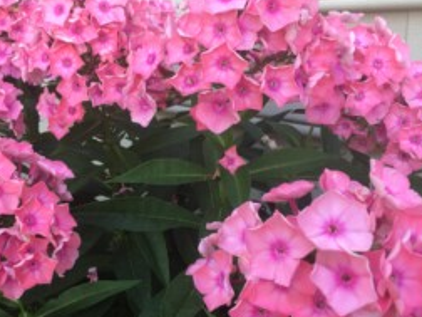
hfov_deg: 40.7
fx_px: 561
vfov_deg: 31.3
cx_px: 139
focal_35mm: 46
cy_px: 205
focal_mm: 4.15
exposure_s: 1/120
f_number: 2.2
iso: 25
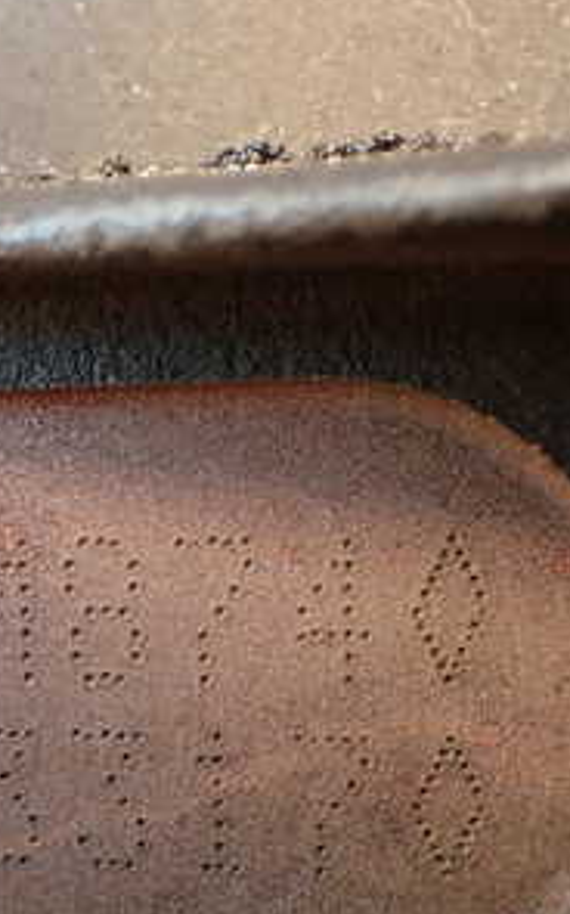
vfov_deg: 29.4
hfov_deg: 18.5
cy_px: 675
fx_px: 1718
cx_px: 37
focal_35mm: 69
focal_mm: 5.79
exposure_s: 1/30
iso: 400
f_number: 2.4
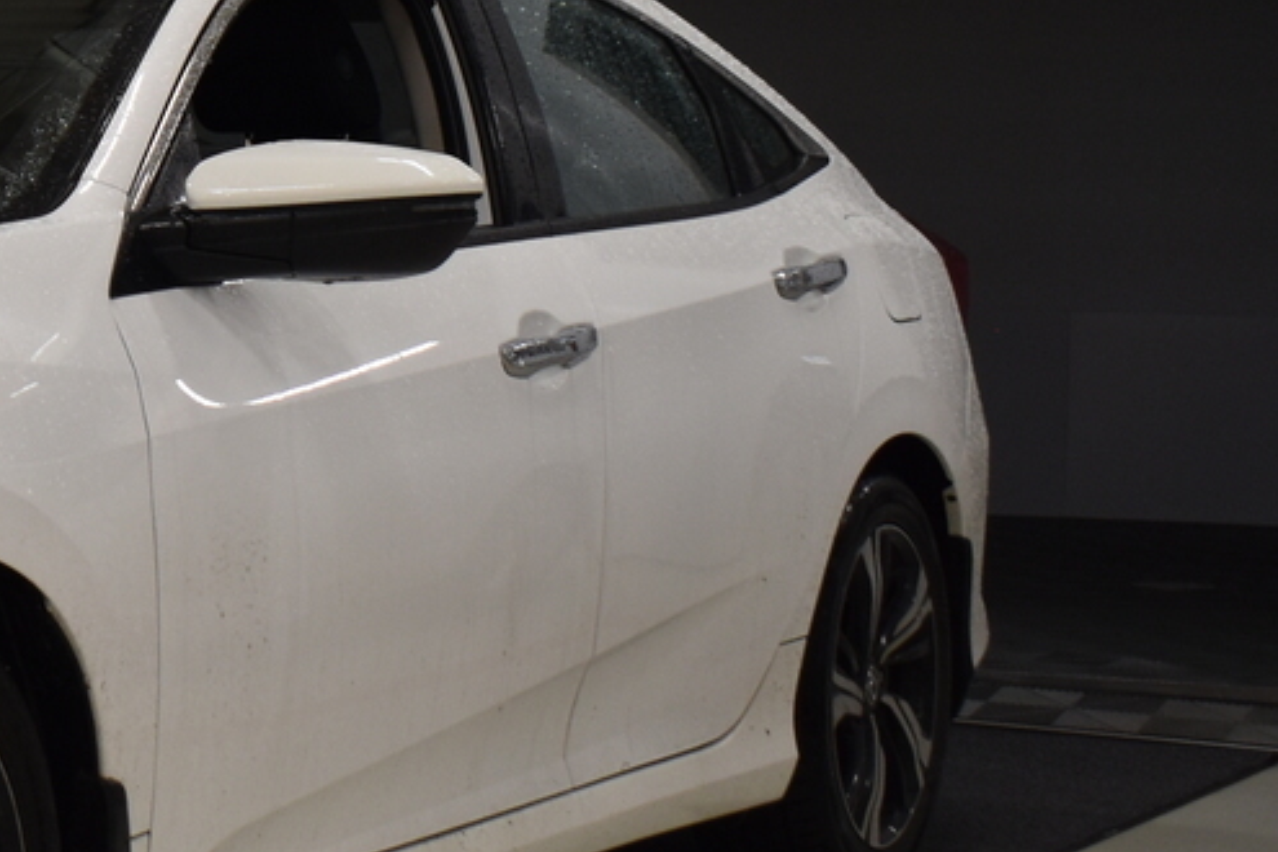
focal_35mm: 108
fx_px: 3834
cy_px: 230
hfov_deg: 17.6
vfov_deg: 12.6
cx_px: -421
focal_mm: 22
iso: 400
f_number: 4.8
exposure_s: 1/90
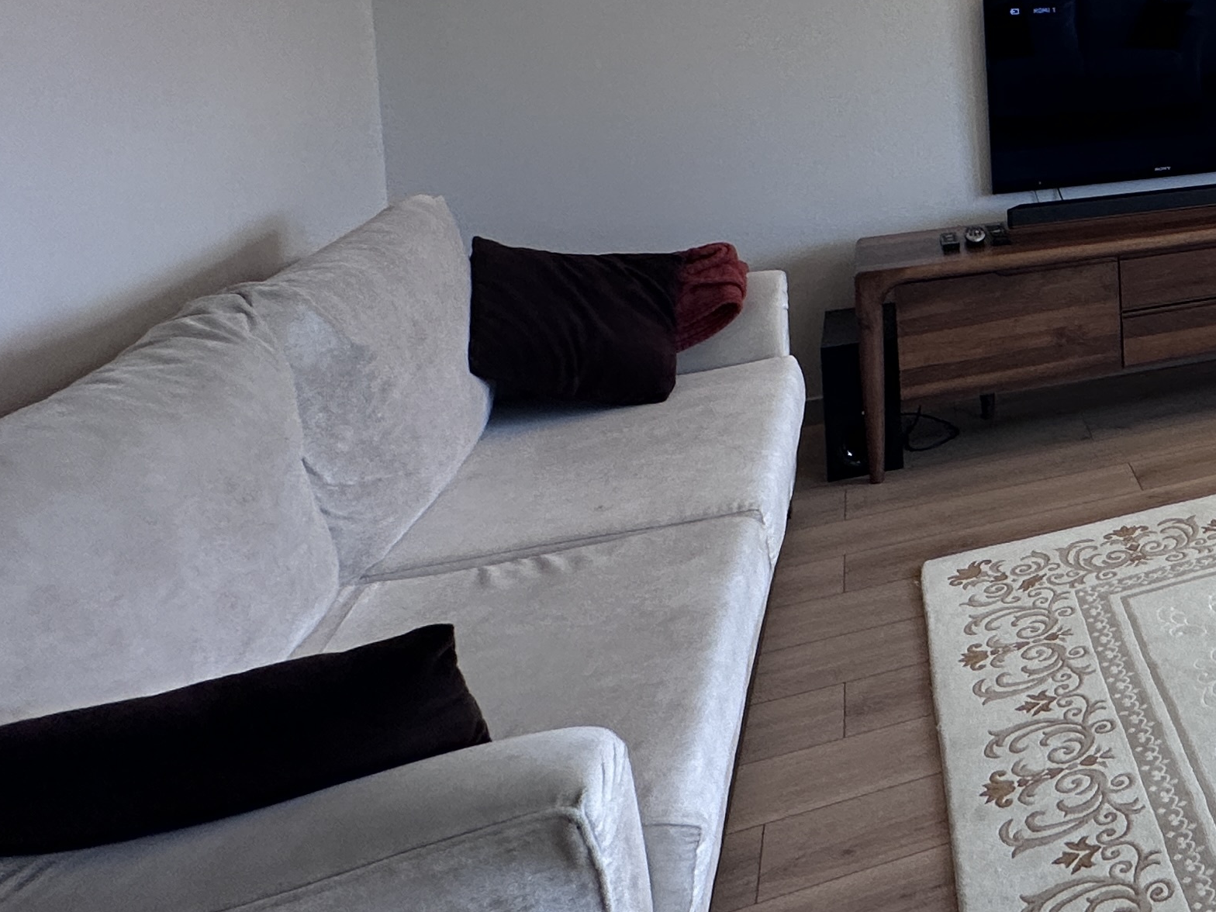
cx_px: 1494
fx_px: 1265
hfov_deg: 37.4
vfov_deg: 35.9
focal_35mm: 36
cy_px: 9
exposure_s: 1/100
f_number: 2.2
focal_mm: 2.22
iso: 125
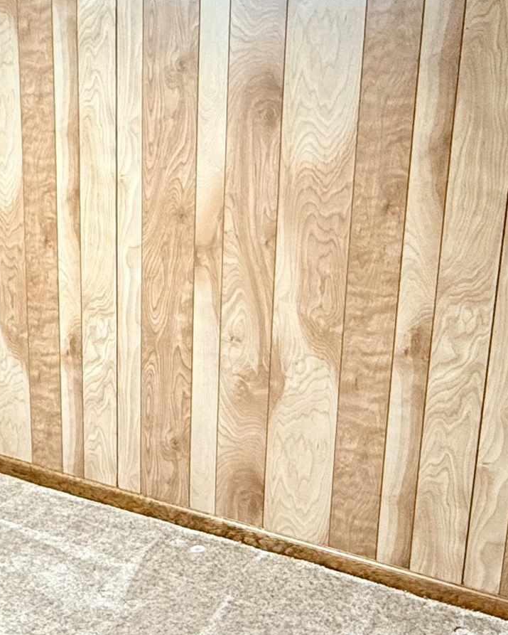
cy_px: 359
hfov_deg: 31.5
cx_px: 125
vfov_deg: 39.5
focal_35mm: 47
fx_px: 883
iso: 400
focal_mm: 2.22
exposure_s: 1/60
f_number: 2.2
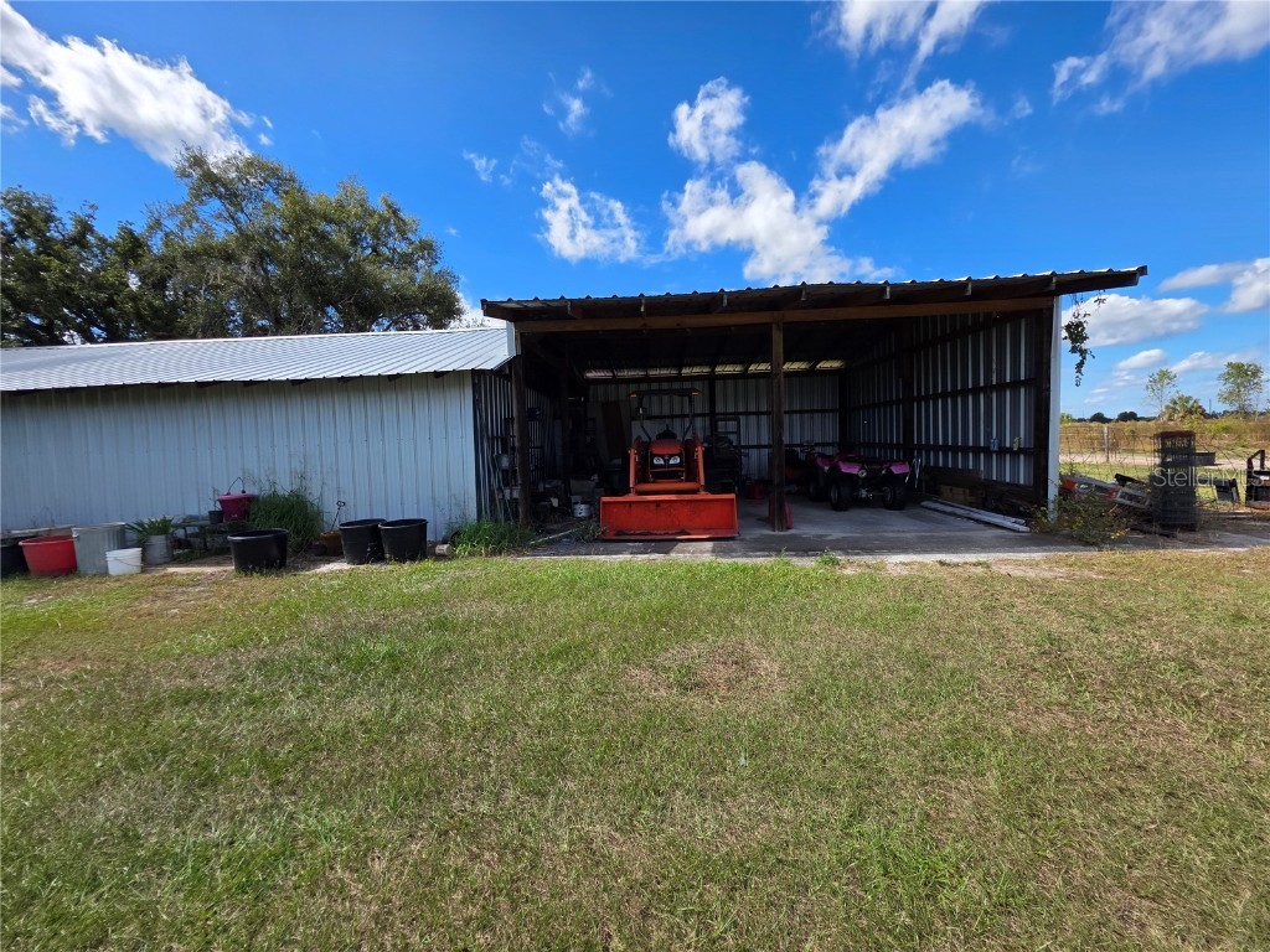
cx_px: 635
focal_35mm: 13
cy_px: 476
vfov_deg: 89.9
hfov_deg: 106.2
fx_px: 477
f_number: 1.9
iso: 40
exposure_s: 1/2000
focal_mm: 2.2
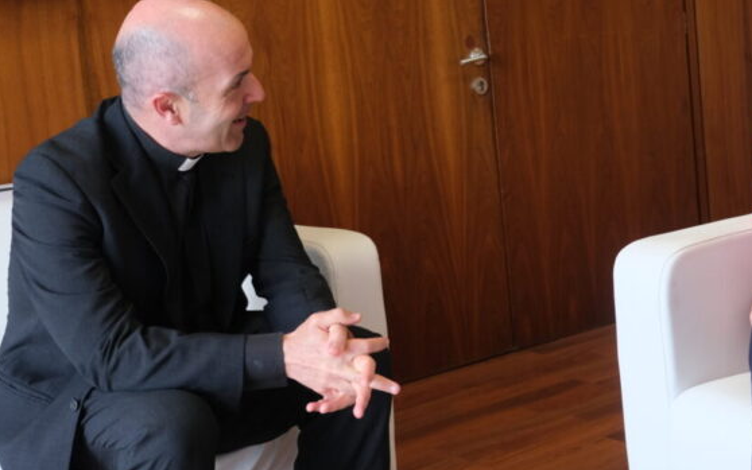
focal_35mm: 58
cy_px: 189
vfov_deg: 22.3
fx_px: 1189
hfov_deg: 34.6
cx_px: 534
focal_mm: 20.5
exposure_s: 1/100
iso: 640
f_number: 3.2
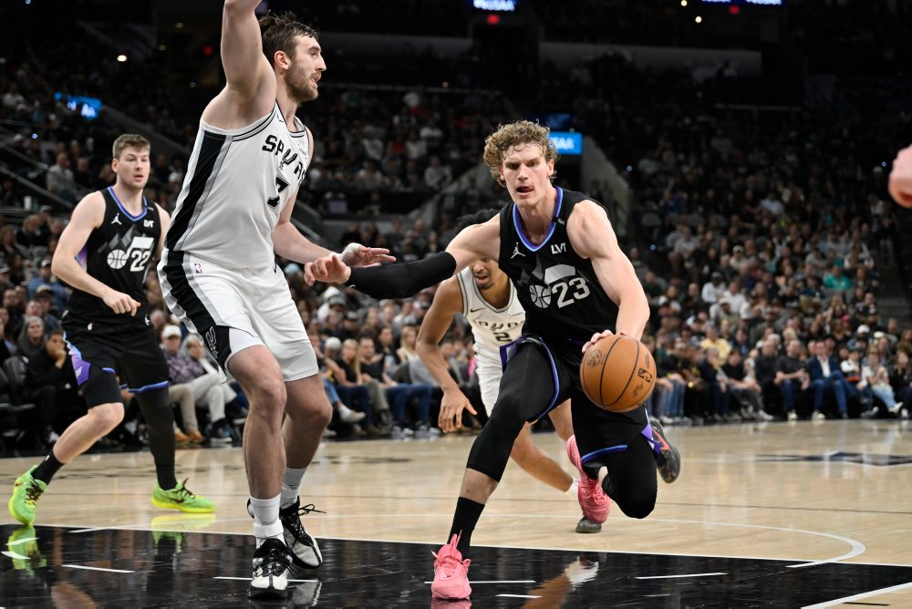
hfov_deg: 32.4
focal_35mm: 62
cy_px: 304
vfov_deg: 21.9
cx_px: 456
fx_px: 1572
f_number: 2.8
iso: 1600
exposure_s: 1/1250
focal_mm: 62
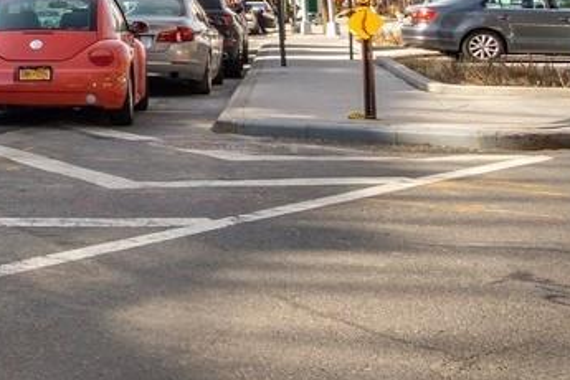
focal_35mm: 86
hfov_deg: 18.5
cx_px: -454
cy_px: -241
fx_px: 1362
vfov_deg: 14.5
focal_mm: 12
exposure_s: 1/90
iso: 200
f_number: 11
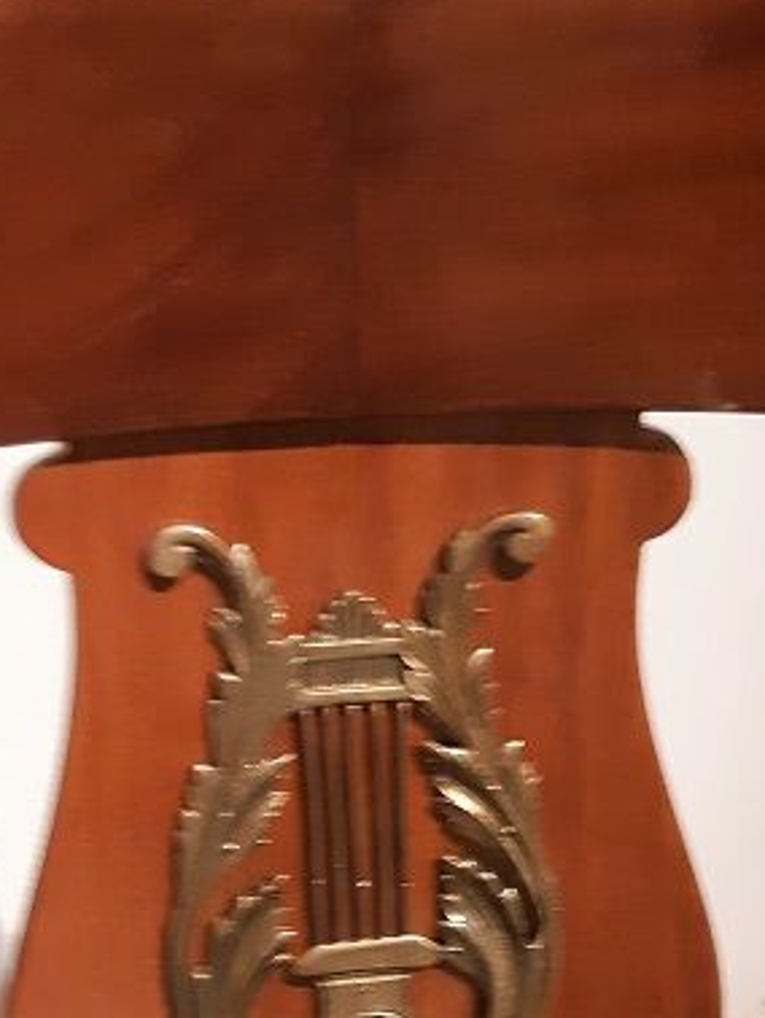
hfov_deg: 26.5
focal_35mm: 55
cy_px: 975
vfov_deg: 32.6
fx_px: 1619
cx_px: 318
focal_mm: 3.93
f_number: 1.7
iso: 400
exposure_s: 1/25
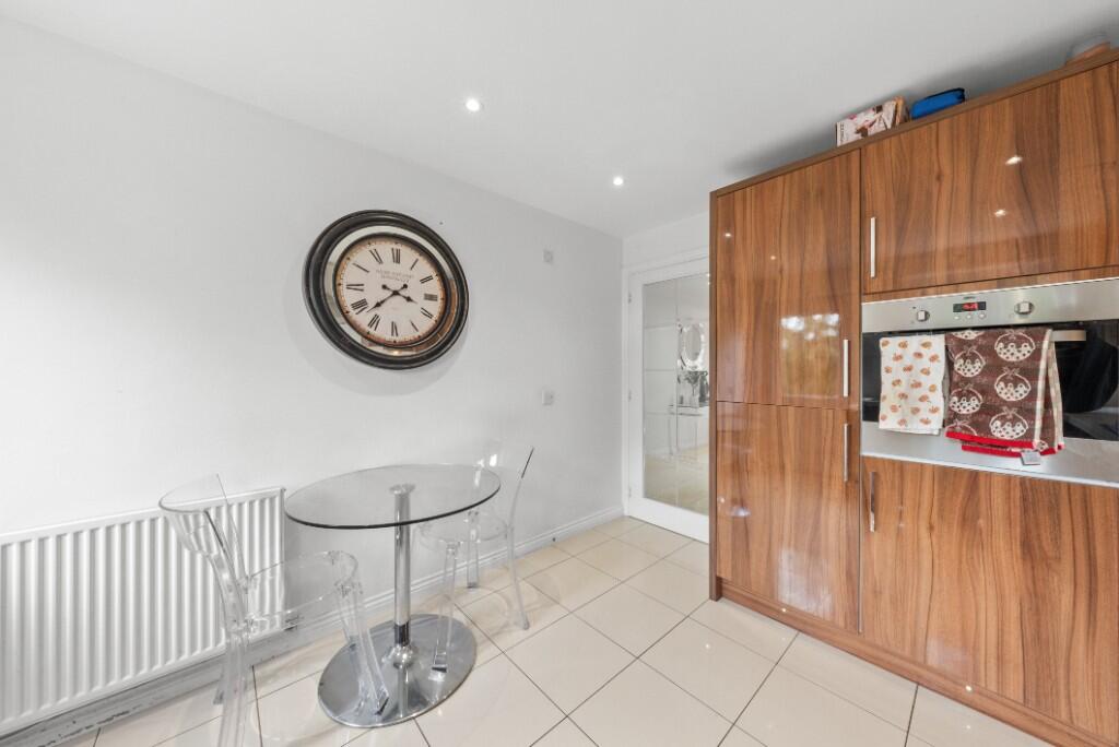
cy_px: 374
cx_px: 560
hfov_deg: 112.6
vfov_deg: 90.1
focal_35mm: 12
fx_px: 373
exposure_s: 1/1.67
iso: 800
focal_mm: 12
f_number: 16
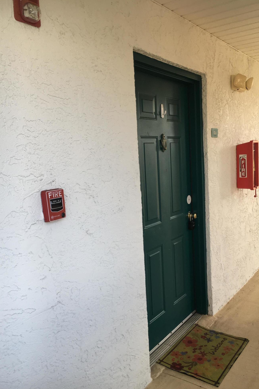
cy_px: 198
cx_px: 139
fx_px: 335
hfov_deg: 42.3
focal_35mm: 31
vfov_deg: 60.3
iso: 32
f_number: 2.2
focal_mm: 4.15
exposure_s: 1/120
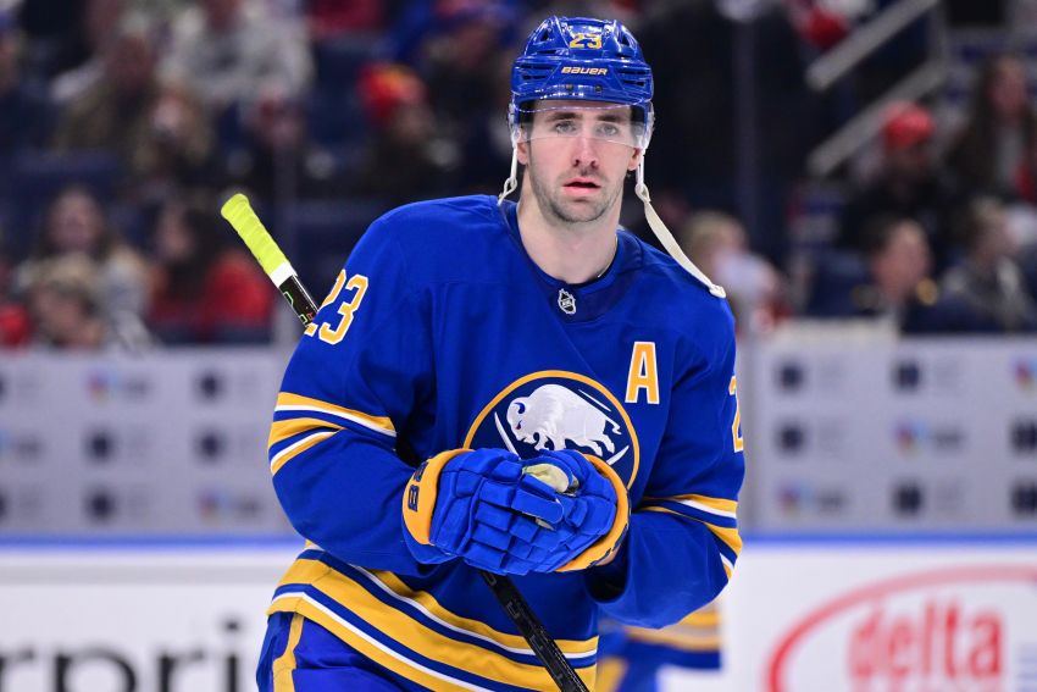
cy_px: 346
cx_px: 518
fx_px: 5762
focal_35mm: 200
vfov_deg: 6.9
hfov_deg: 10.3
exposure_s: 1/1600
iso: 3200
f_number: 3.2
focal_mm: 200
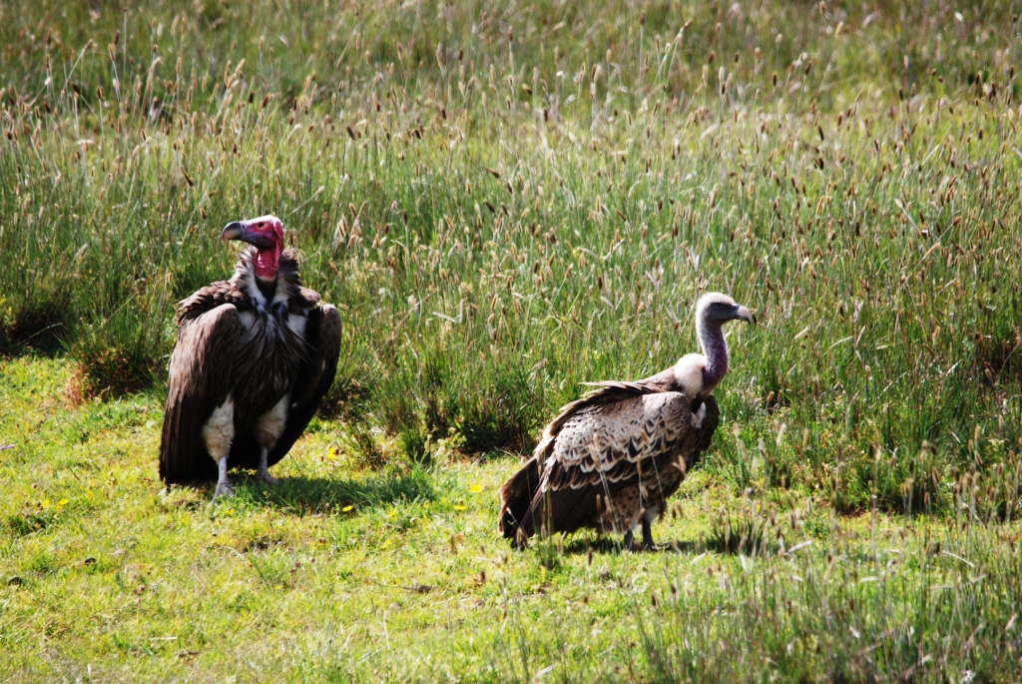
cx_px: 511
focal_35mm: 750
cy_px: 342
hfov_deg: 2.7
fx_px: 21312
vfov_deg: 1.8
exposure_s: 1/500
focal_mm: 500
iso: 320
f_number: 6.3
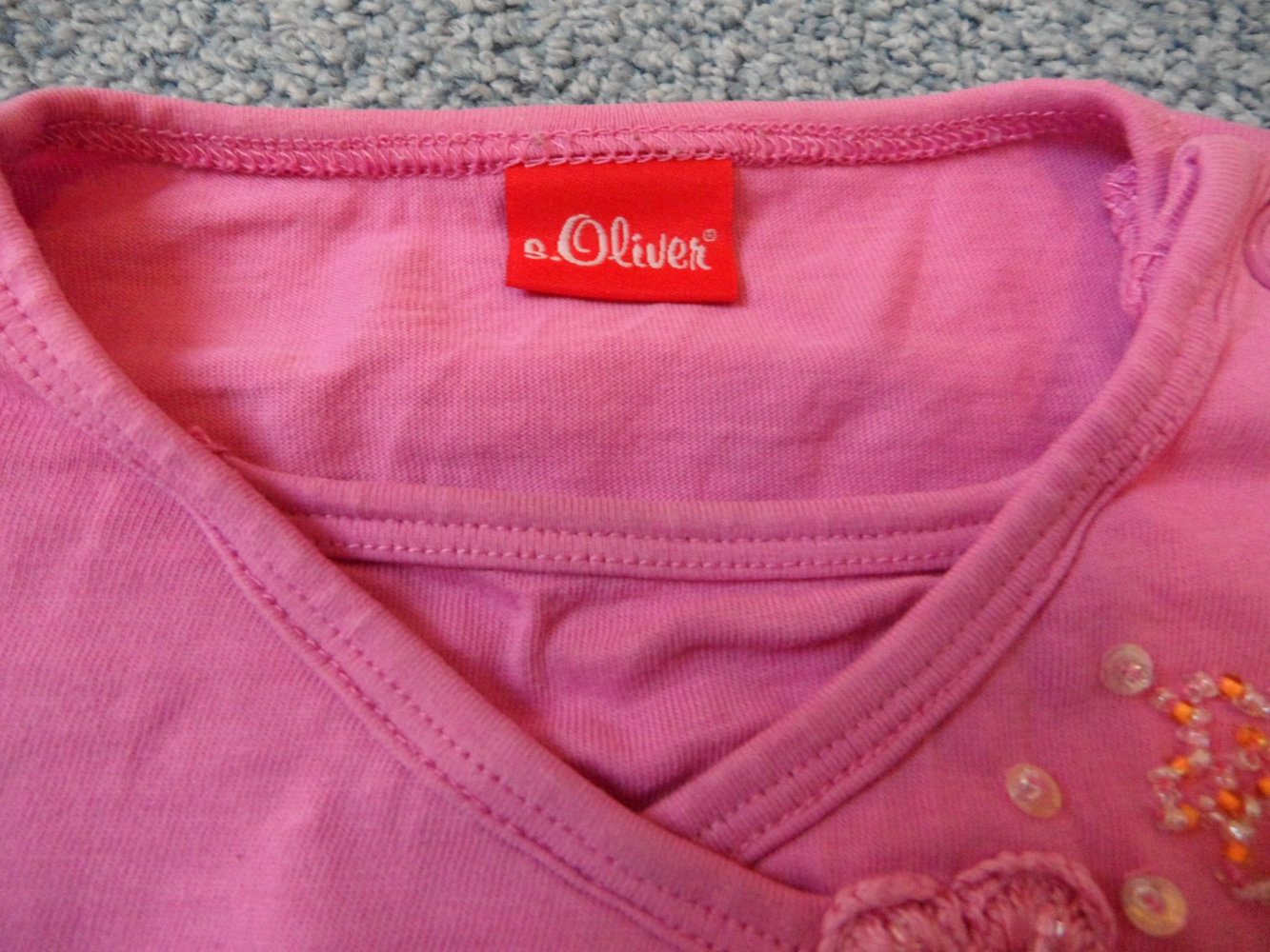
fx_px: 881
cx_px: 635
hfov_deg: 71.6
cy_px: 476
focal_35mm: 24
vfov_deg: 56.8
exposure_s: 1/20
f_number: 2.9
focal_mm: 4.1
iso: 400
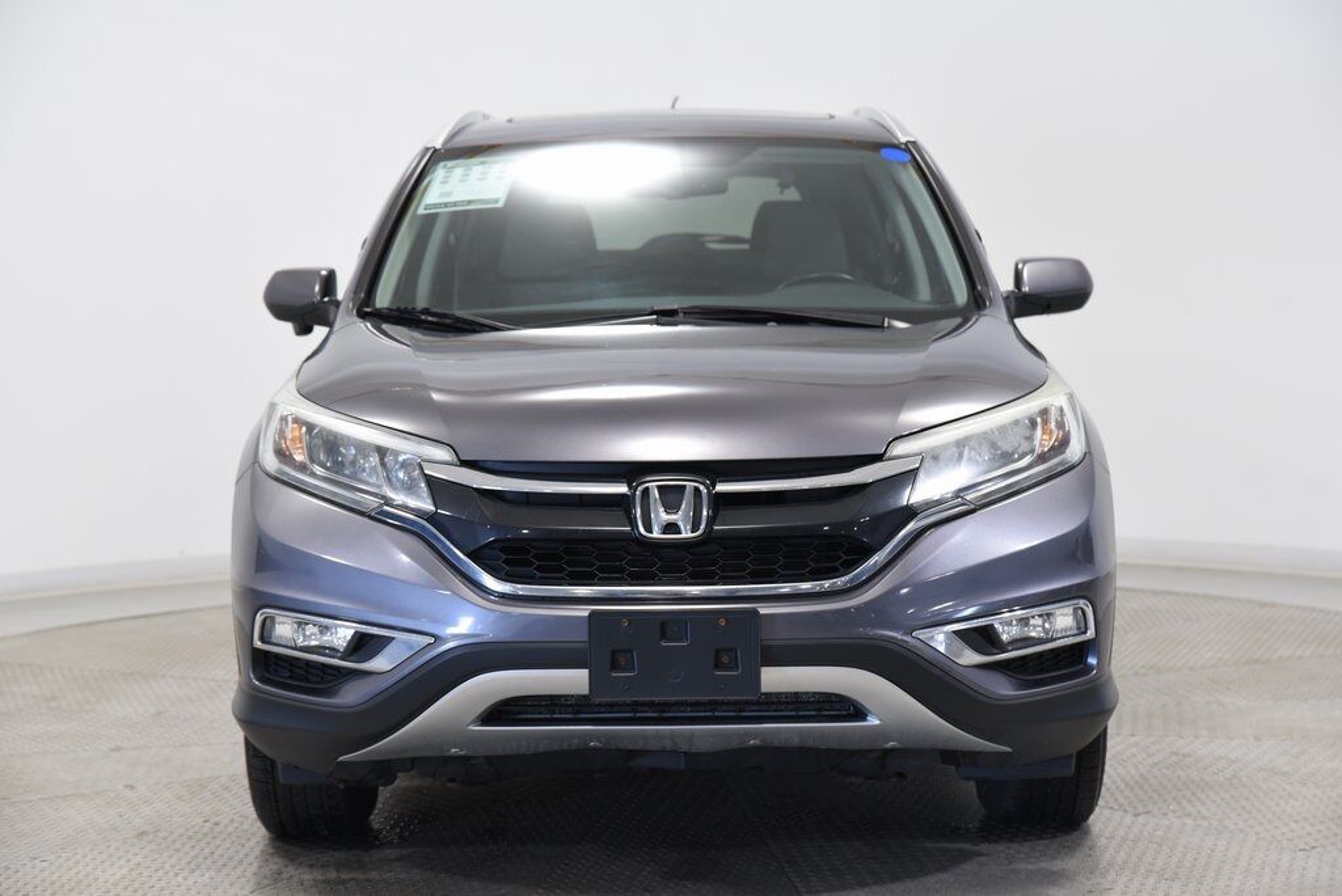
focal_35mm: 70
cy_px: 448
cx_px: 671
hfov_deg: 28.8
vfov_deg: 19.5
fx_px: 2611
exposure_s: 1/80
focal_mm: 70
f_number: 4.5
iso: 1600
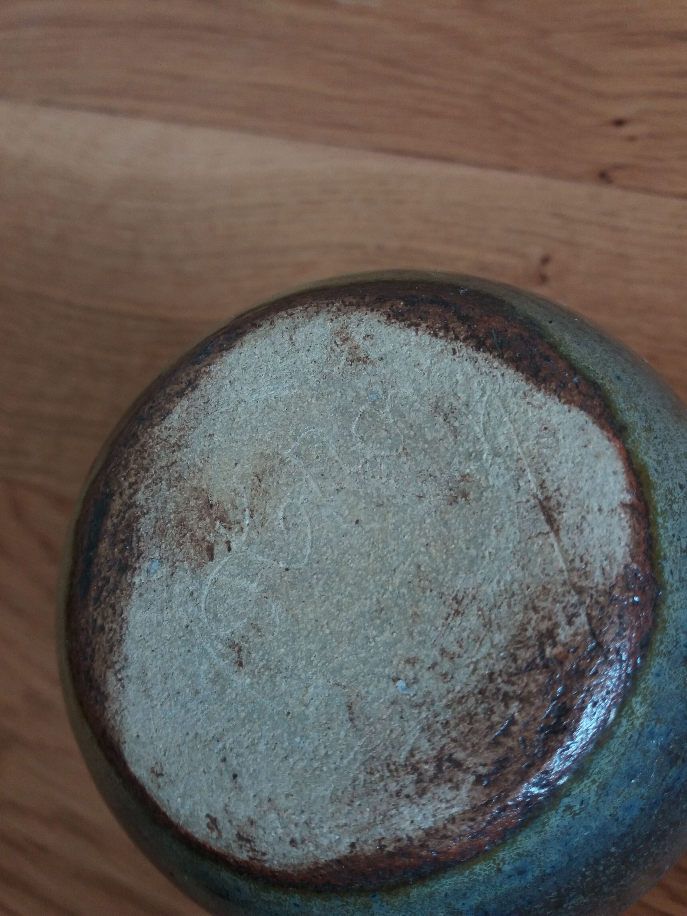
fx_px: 741
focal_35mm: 28
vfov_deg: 63.4
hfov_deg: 49.7
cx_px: 344
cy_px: 458
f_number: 1.9
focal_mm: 3.7
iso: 80
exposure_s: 1/33
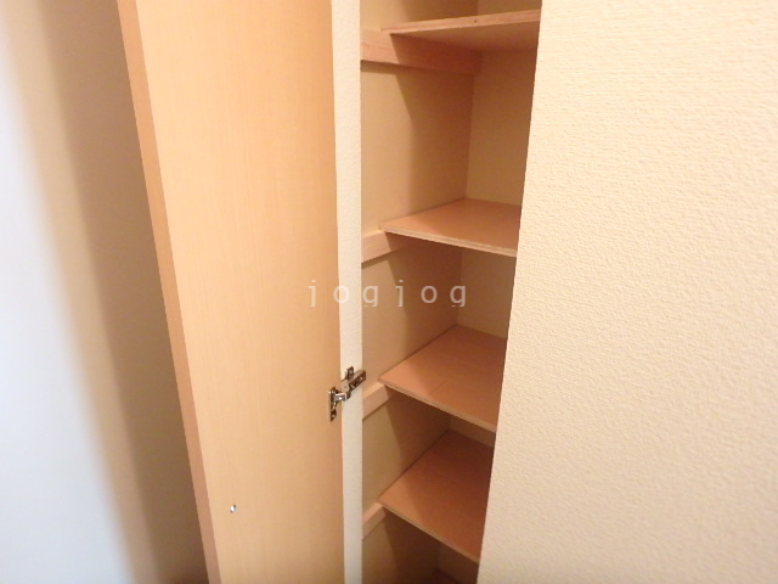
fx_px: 472
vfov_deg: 63.4
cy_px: 292
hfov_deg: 79.0
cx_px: 389
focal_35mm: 21
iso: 800
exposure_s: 1/20
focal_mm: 3.7
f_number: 3.5
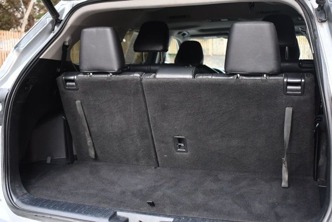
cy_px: 111
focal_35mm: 42
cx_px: 166
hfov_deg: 46.4
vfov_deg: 31.9
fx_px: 387
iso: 800
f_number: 4.2
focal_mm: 28
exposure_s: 1/160
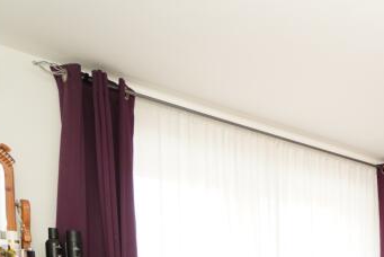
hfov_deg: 31.1
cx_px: 527
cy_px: 348
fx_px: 480
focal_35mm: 45
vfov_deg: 25.2
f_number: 4.5
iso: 400
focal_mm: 10
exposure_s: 1/80
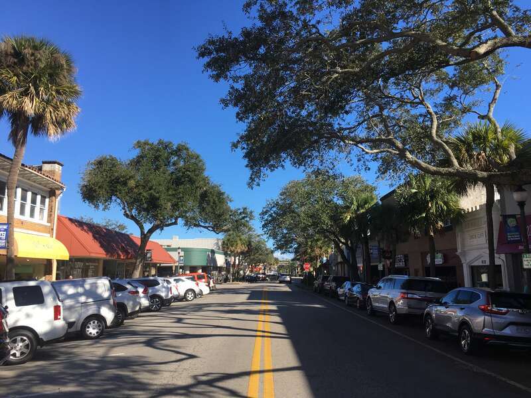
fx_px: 445
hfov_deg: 61.7
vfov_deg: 48.2
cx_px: 266
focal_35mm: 29
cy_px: 199
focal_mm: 4.15
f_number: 2.2
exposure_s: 1/1068
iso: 25
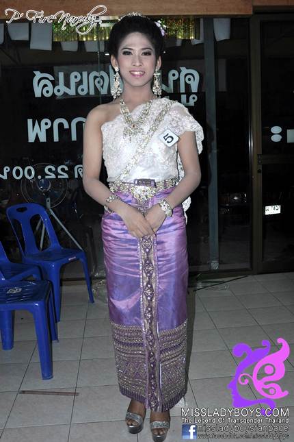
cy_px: 221
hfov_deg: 41.7
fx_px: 386
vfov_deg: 59.5
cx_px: 147
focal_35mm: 32
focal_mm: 21
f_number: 3.8
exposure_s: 1/50
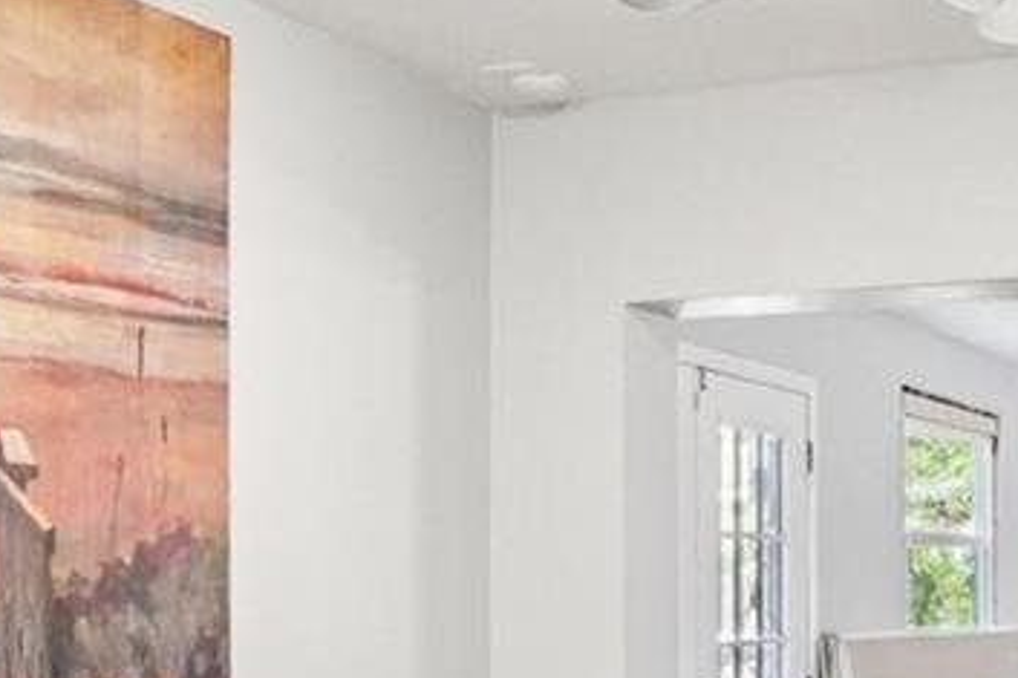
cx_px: 652
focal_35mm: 68
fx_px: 1922
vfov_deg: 19.4
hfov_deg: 29.5
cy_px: 684
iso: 3200
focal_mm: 10
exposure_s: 1/30
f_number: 8
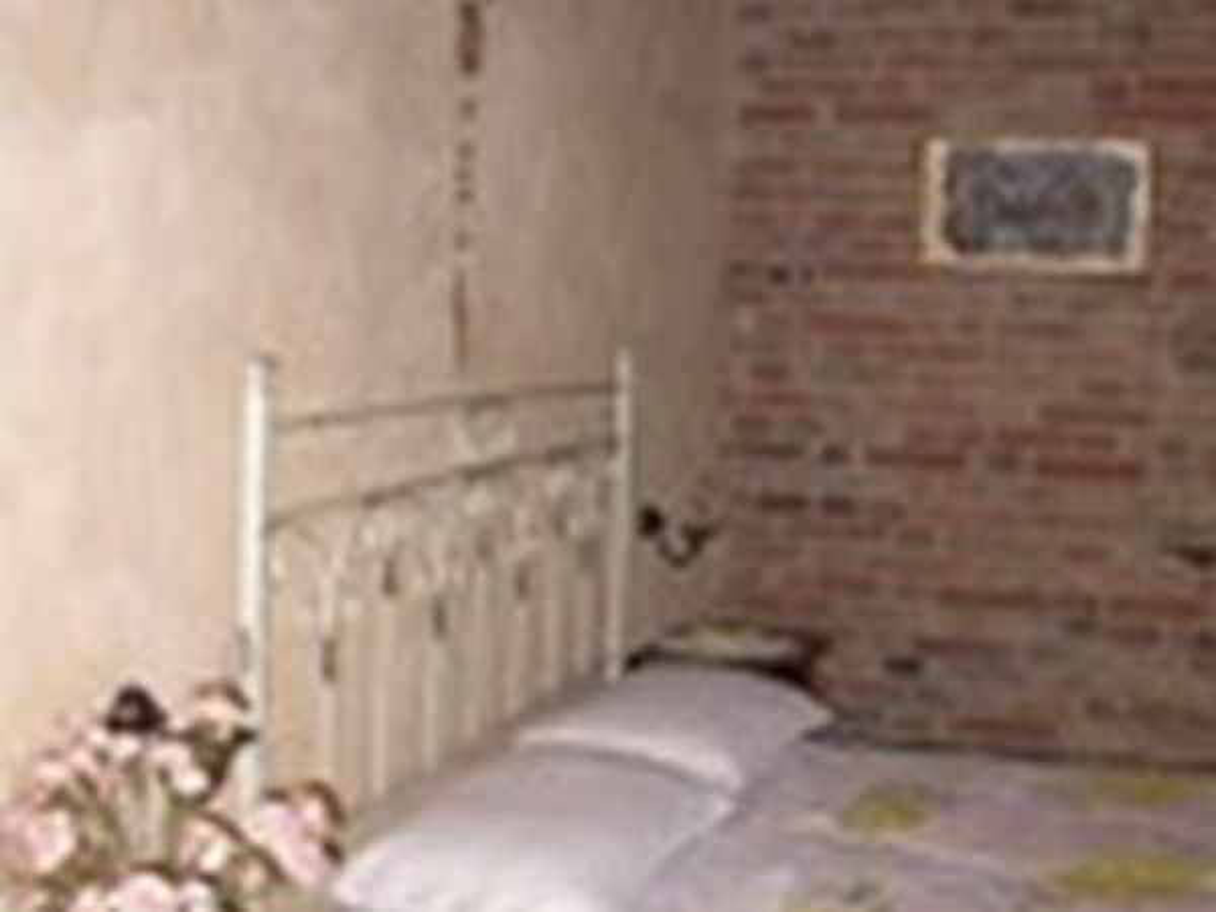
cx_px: 608
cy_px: 456
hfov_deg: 49.0
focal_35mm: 38
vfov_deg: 37.7
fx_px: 1335
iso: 200
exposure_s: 1/60
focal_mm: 7.85
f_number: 2.6
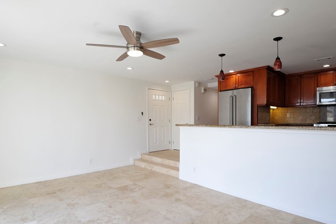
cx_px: 166
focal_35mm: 20
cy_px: 128
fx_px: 187
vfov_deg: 61.7
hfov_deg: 84.0
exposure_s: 1/50
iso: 400
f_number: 7.1
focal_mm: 16
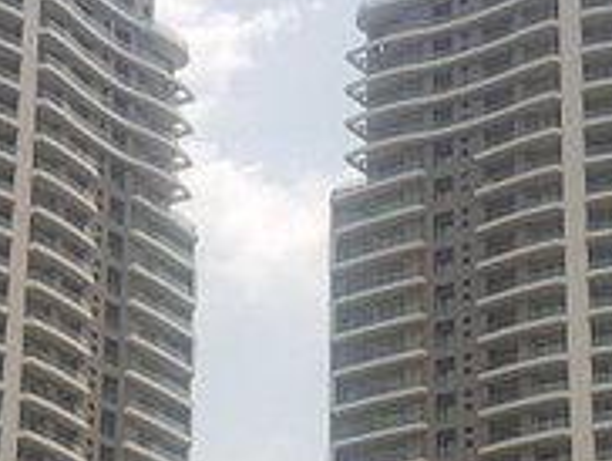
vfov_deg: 12.7
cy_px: 538
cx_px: 289
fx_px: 2018
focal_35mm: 114
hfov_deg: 17.2
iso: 40
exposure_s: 1/2848
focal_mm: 4.2
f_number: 1.7
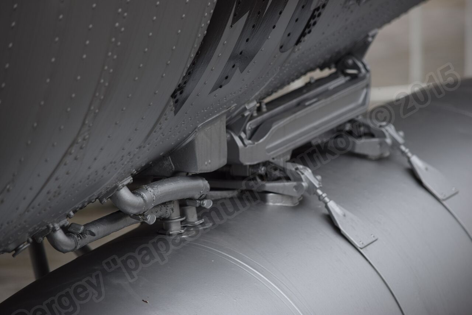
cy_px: 158
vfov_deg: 5.6
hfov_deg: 8.3
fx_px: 3247
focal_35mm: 248
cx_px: 236
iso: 200
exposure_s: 1/500
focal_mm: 165
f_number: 5.6
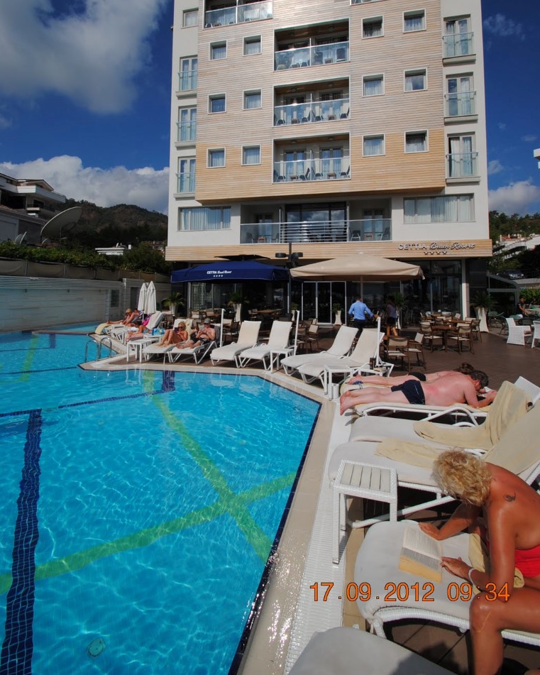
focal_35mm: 17
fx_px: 340
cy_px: 271
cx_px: 270
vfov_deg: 88.5
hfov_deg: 77.0
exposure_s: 1/400
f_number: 10
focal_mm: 10
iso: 100
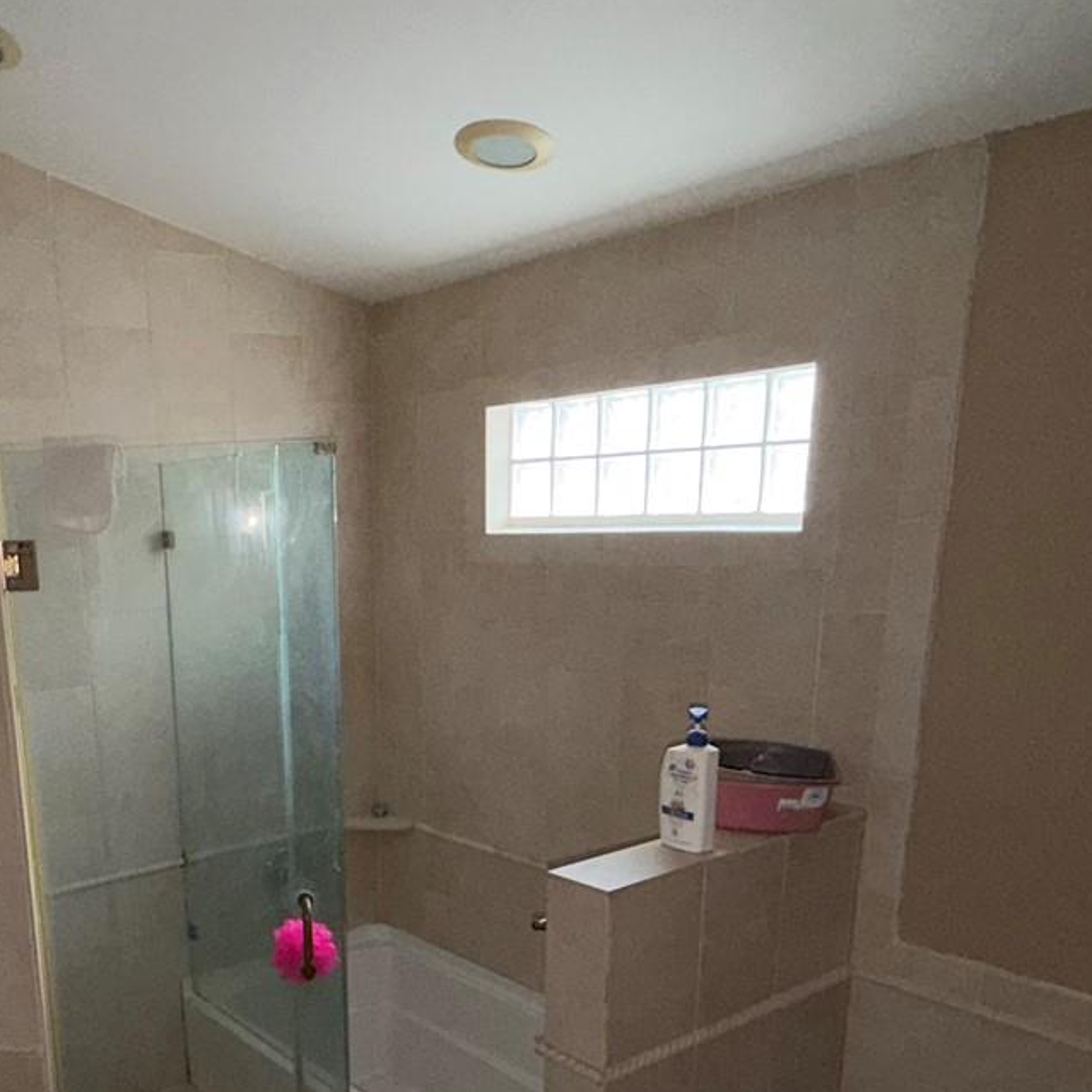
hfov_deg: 50.2
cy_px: 798
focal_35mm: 31
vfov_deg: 50.7
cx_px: 261
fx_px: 1106
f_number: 2.2
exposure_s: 1/60
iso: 160
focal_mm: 2.22
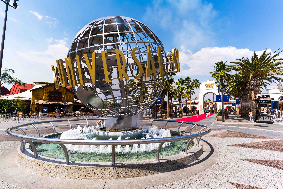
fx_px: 142
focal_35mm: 18
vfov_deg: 67.4
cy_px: 94
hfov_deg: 90.0
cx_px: 142
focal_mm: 18
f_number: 5.6
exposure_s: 1/400
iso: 50
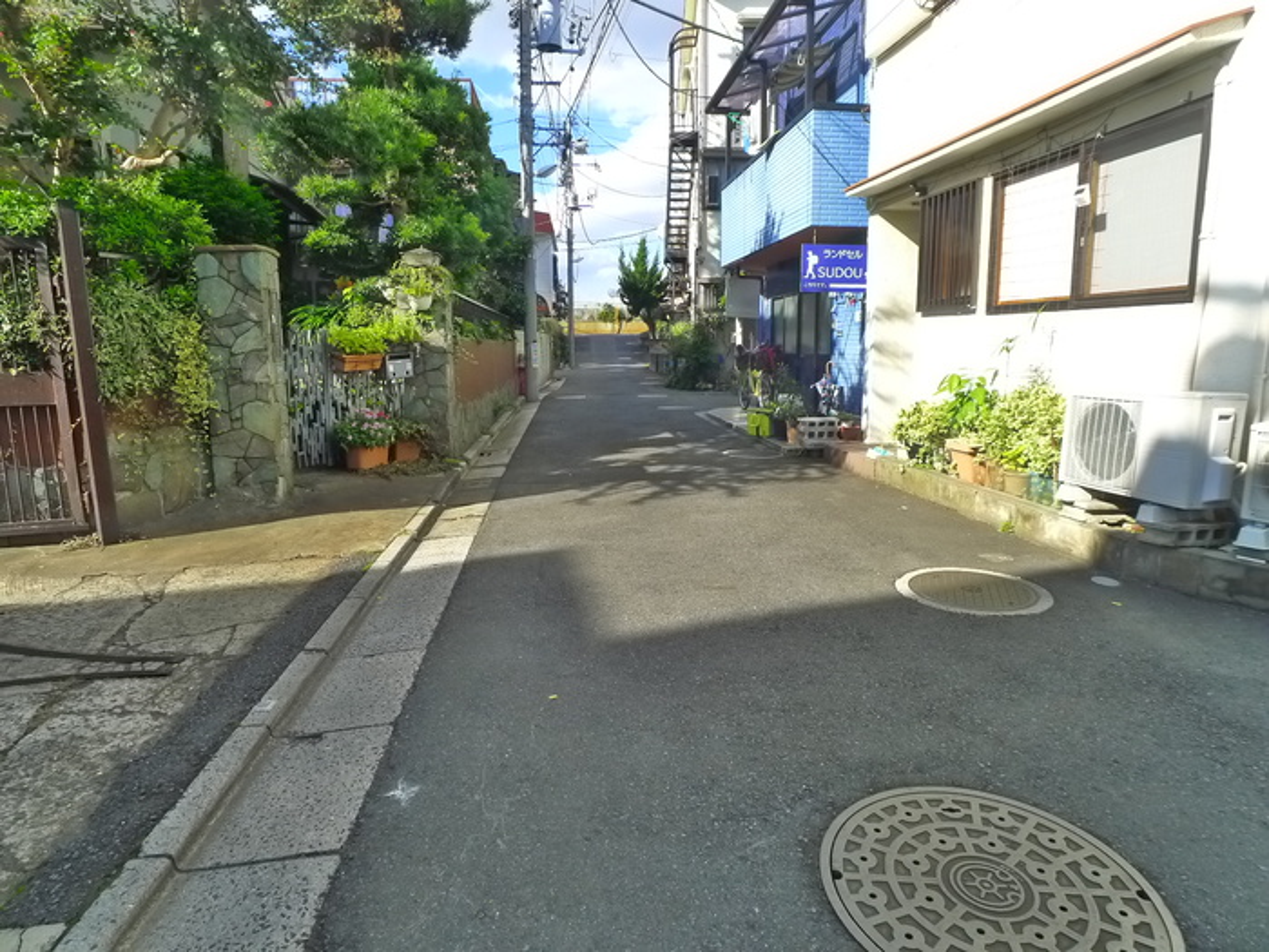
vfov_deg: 56.8
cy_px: 476
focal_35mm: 24
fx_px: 880
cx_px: 634
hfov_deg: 71.6
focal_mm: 5.1
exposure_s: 1/400
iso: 400
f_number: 3.5
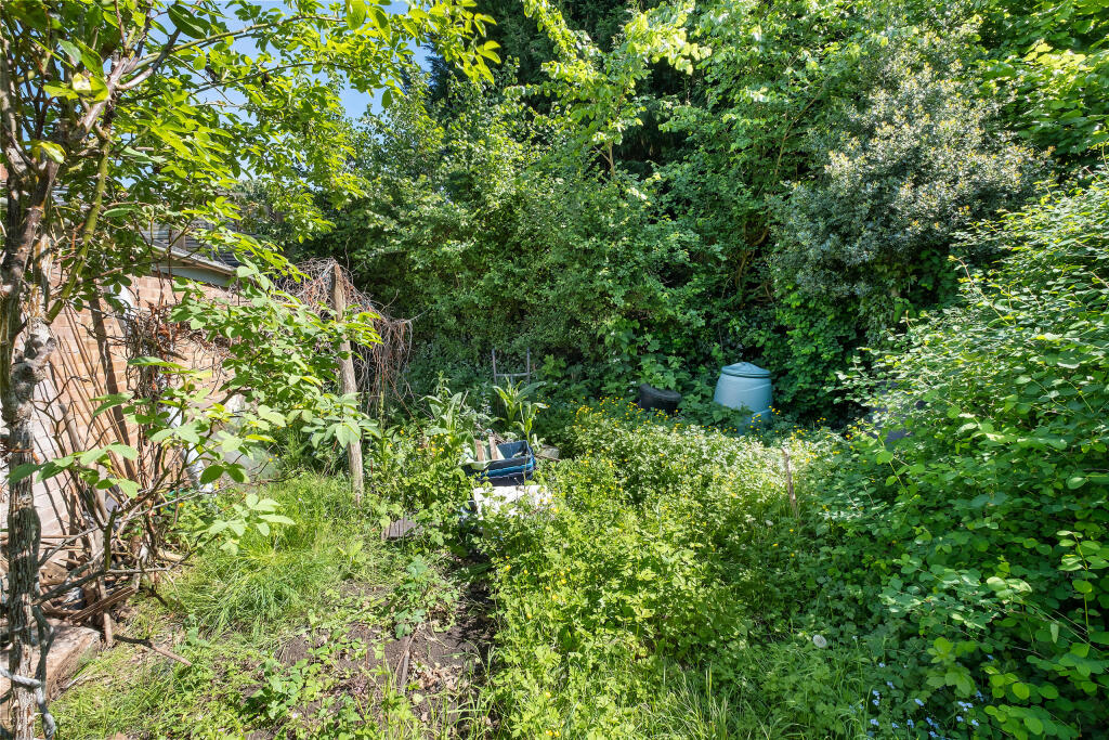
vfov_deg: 77.3
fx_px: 462
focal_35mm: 15
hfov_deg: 100.4
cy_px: 370
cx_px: 554
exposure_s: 1/90
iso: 160
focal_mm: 10
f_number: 8
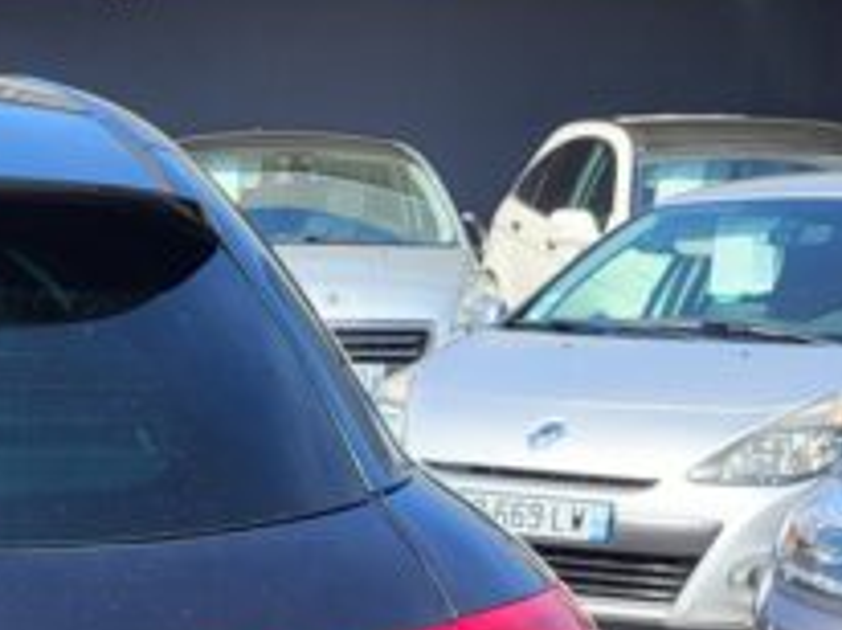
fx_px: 2454
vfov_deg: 13.8
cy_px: 920
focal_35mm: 101
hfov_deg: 17.3
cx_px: -458
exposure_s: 1/887
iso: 40
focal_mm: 5.4
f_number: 1.8
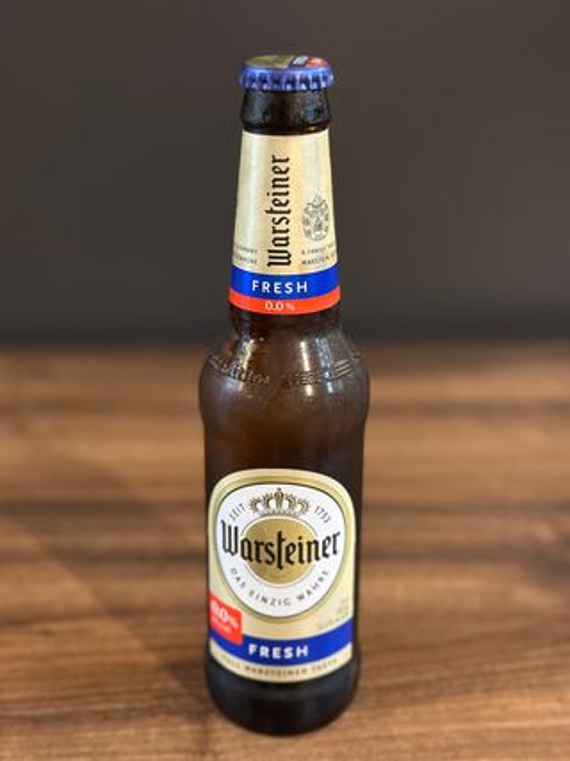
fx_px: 1054
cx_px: 285
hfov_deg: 30.3
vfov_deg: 39.7
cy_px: 380
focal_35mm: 48
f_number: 1.78
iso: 640
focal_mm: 6.86
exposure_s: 1/25
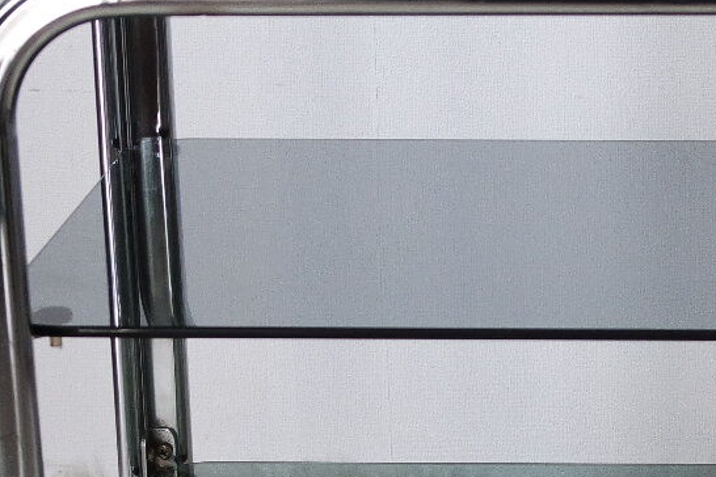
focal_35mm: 136
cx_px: 649
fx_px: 2705
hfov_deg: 14.9
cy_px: 453
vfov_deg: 10.0
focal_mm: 28
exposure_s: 1/50
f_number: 4
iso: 800
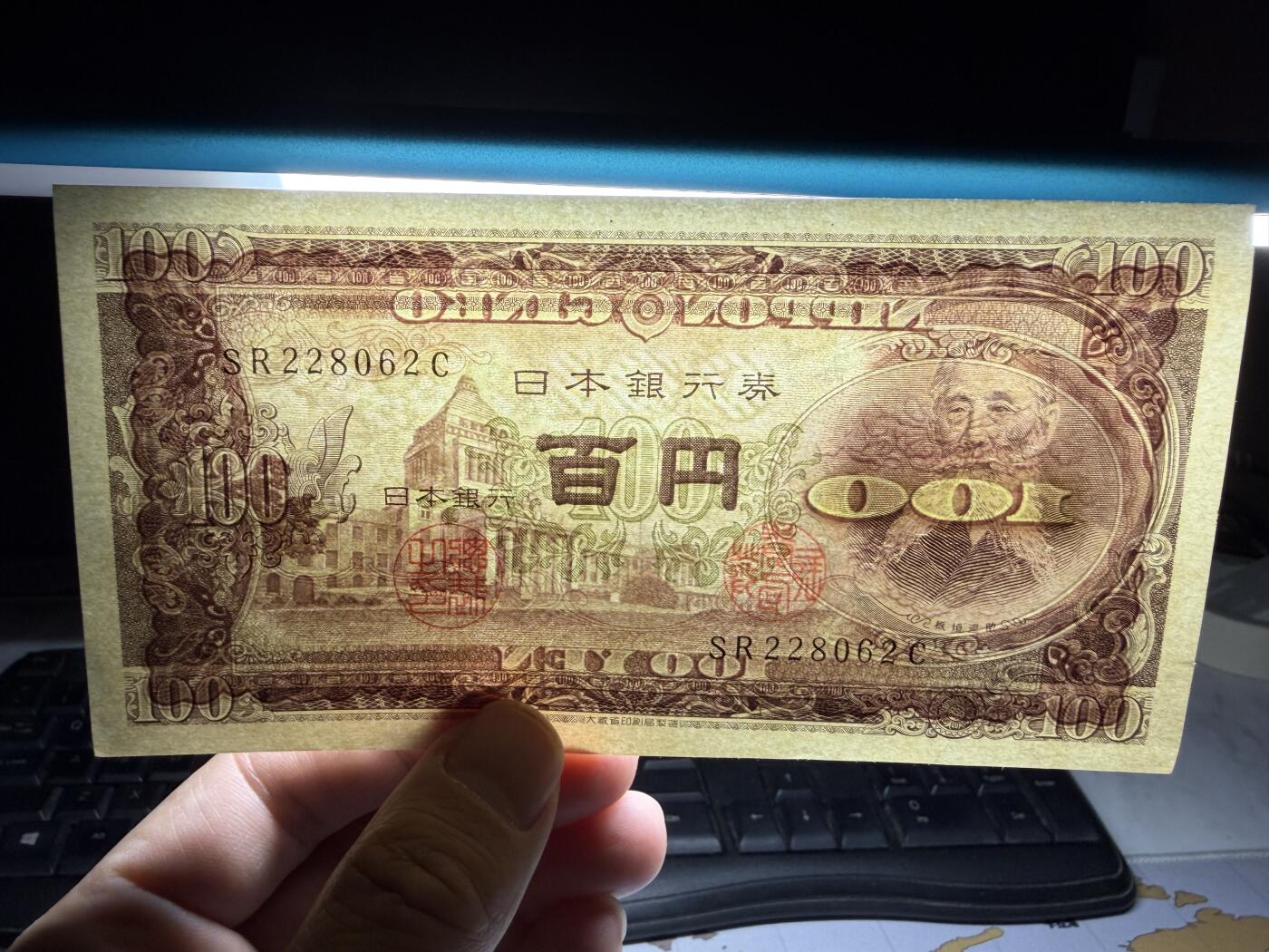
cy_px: 476
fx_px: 953
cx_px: 634
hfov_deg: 67.3
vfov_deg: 53.1
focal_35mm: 26
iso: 80
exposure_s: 1/121
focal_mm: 2.22
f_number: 2.2
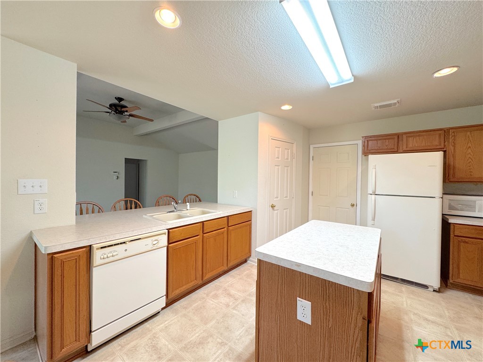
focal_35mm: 14
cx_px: 242
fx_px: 195
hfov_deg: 102.1
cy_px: 181
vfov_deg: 85.7
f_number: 2.2
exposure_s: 1/120
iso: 200
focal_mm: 2.22
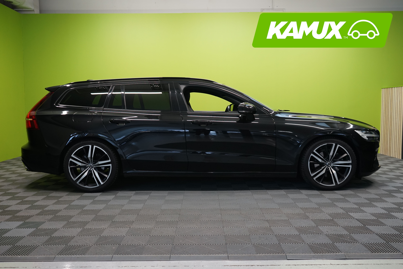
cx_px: 202
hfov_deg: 57.2
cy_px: 134
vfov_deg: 40.0
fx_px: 369
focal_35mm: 33
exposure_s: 1/30
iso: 1000
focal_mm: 33
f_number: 4.5
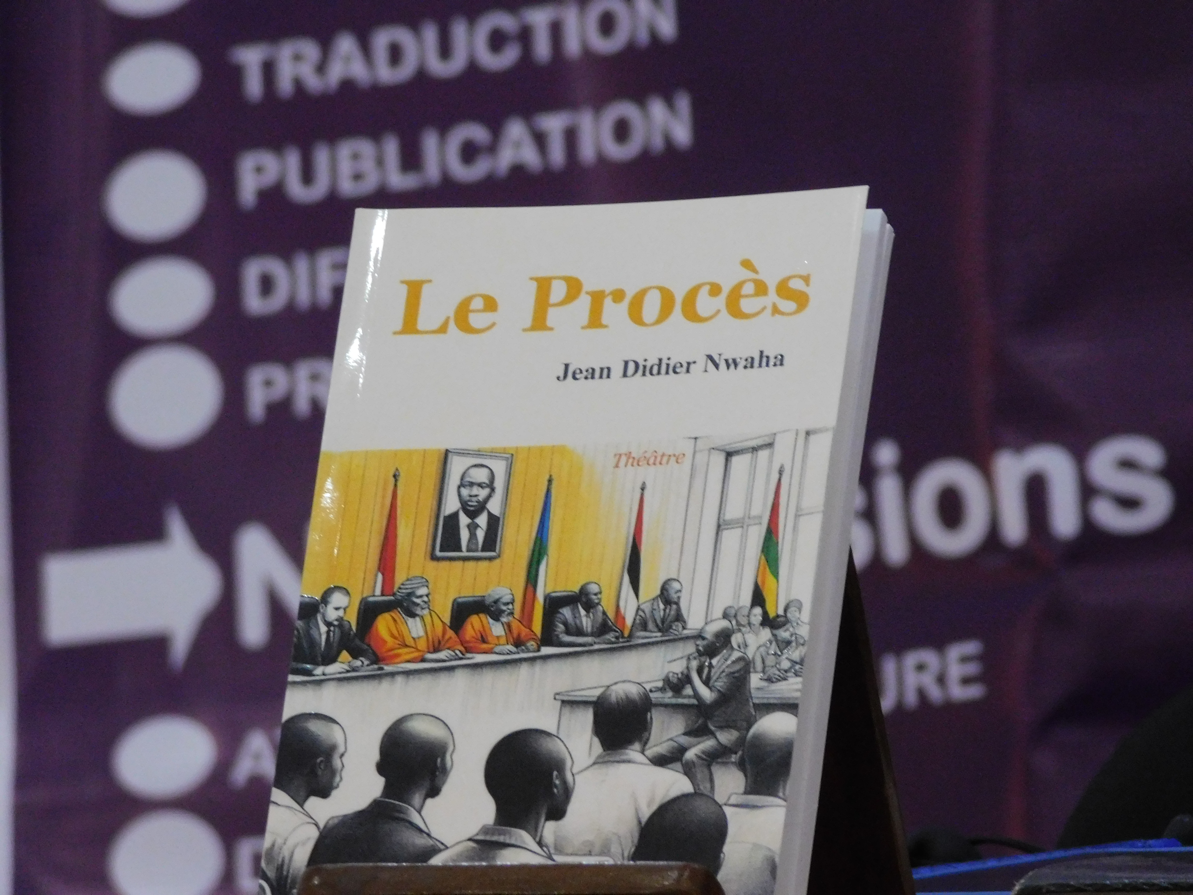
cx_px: 596
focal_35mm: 440
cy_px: 448
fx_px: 15164
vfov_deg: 3.4
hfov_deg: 4.5
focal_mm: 78.1
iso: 800
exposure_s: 1/40
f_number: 5.9
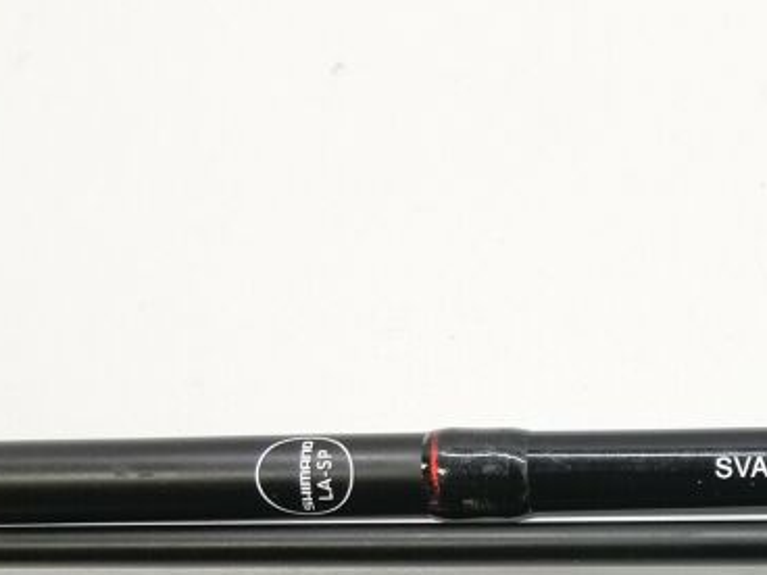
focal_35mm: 71
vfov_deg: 20.3
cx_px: 771
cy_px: 530
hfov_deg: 26.0
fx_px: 1573
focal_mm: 3.95
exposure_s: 1/50
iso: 80
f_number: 1.8
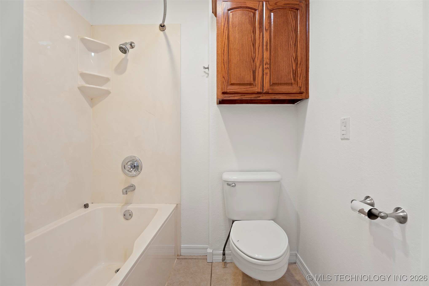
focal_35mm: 17
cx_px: 214
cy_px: 143
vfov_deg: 70.4
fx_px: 203
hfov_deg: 93.3
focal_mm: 17
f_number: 8
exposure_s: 1.6
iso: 160
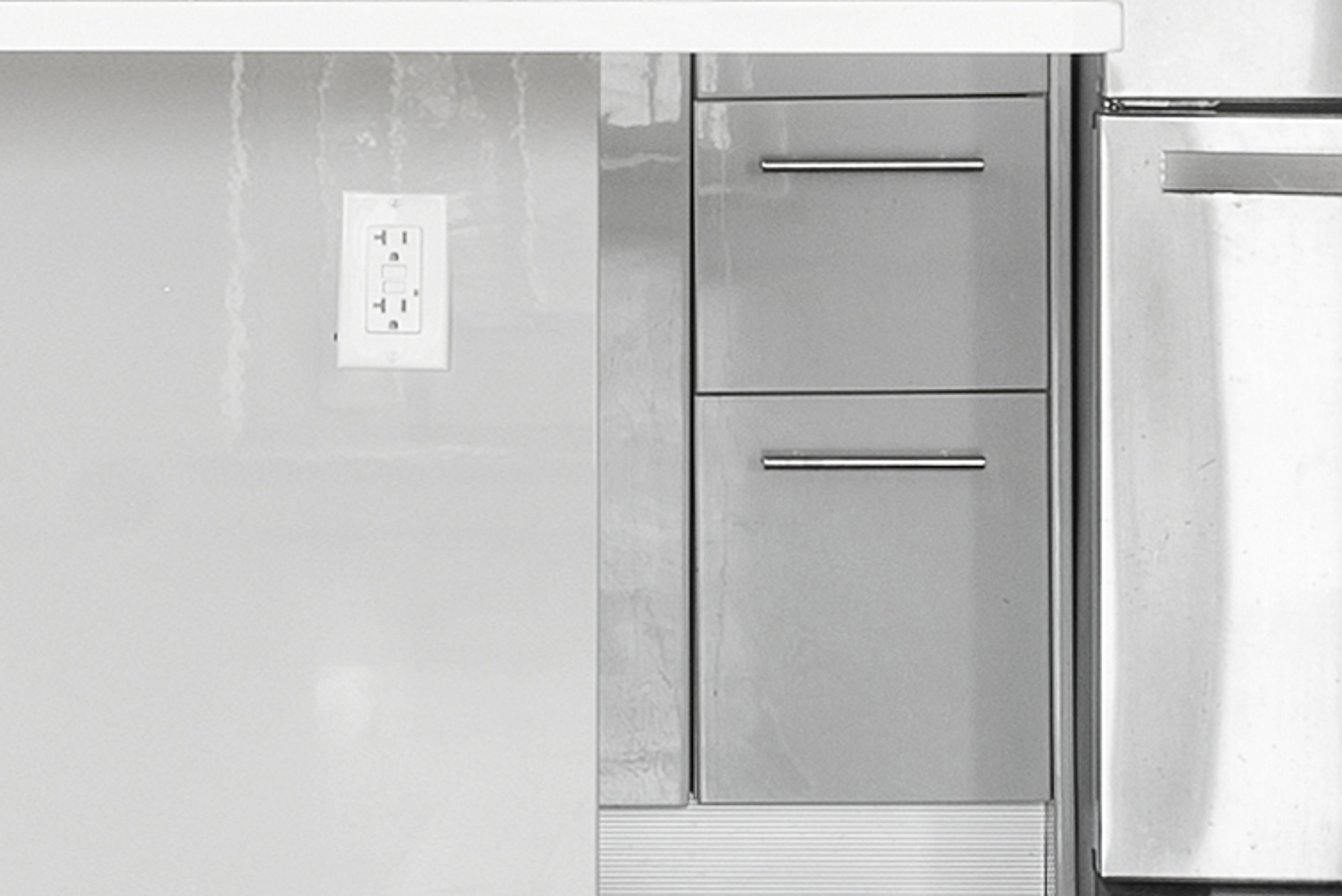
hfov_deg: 10.3
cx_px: 55
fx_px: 7383
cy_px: -228
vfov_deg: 6.9
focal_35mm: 198
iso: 400
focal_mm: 25.5
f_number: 11
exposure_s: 1/3
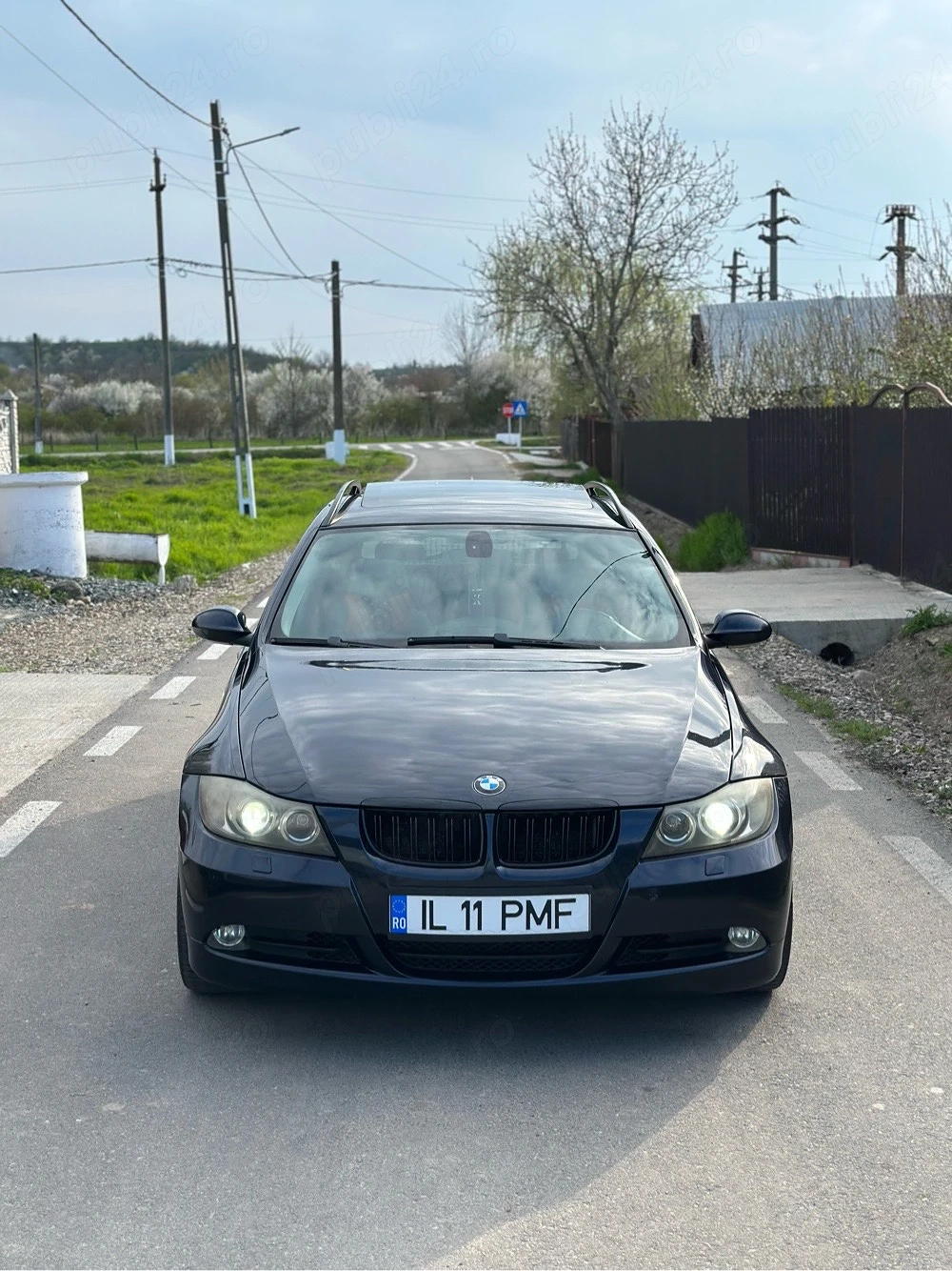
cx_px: 476
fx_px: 1761
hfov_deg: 30.3
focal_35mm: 48
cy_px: 636
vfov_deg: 39.7
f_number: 1.78
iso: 80
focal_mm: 6.86
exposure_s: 1/2160
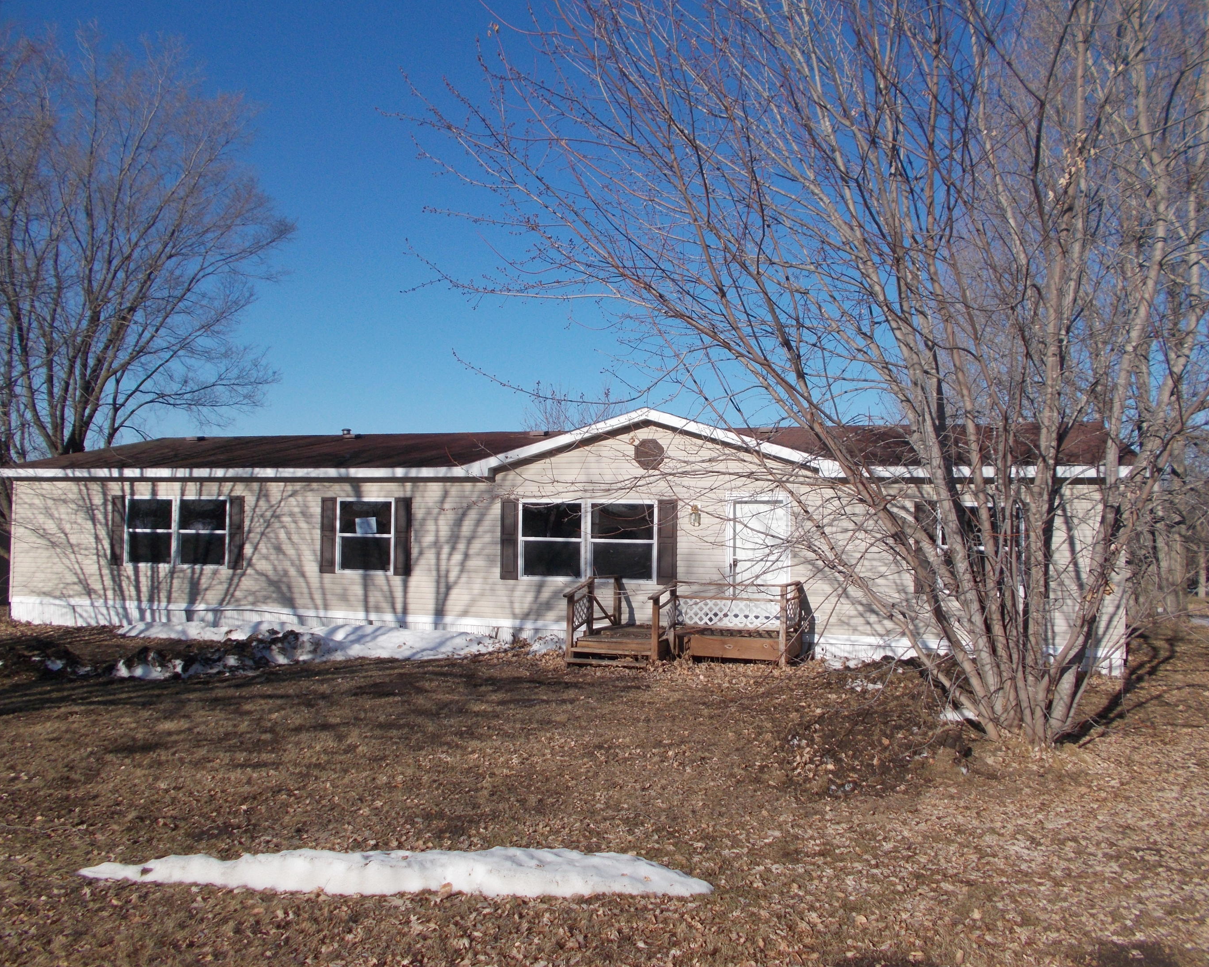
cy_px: 492
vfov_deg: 51.5
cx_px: 609
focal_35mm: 28
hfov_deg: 62.2
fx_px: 1002
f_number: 8
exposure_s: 1/250
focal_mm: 4.6
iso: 80
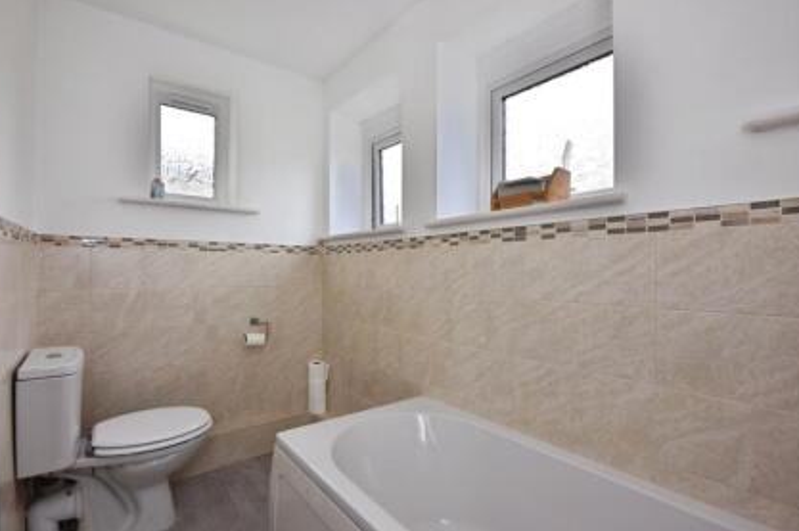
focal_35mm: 16
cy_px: 254
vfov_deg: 73.6
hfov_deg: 96.5
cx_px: 364
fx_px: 355
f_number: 8
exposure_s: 1/125
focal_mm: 14
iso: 400
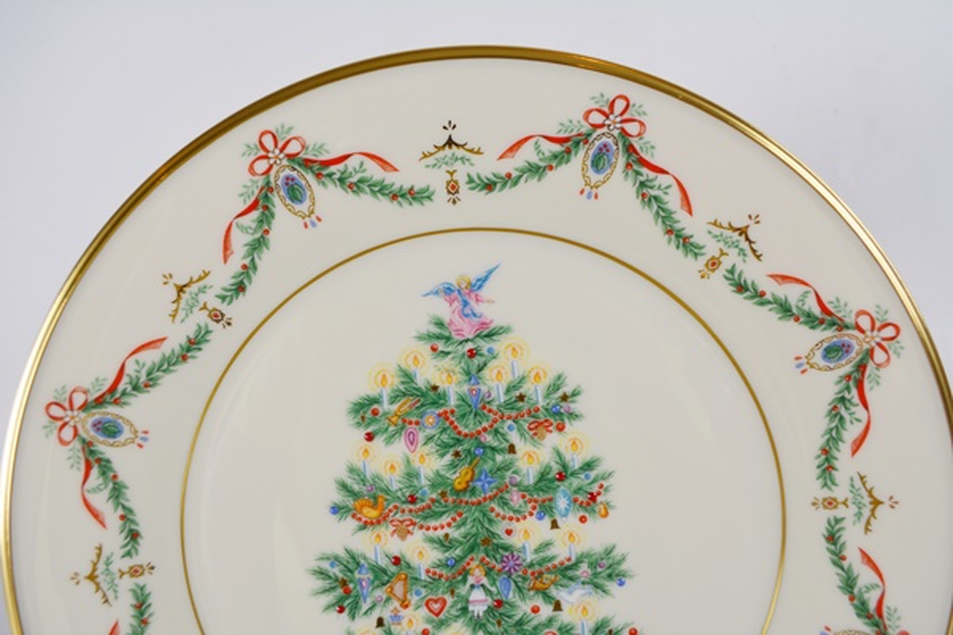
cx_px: 476
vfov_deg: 47.9
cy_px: 318
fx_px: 715
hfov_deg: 67.4
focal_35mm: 27
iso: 220
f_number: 5.6
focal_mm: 18
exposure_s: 1/125
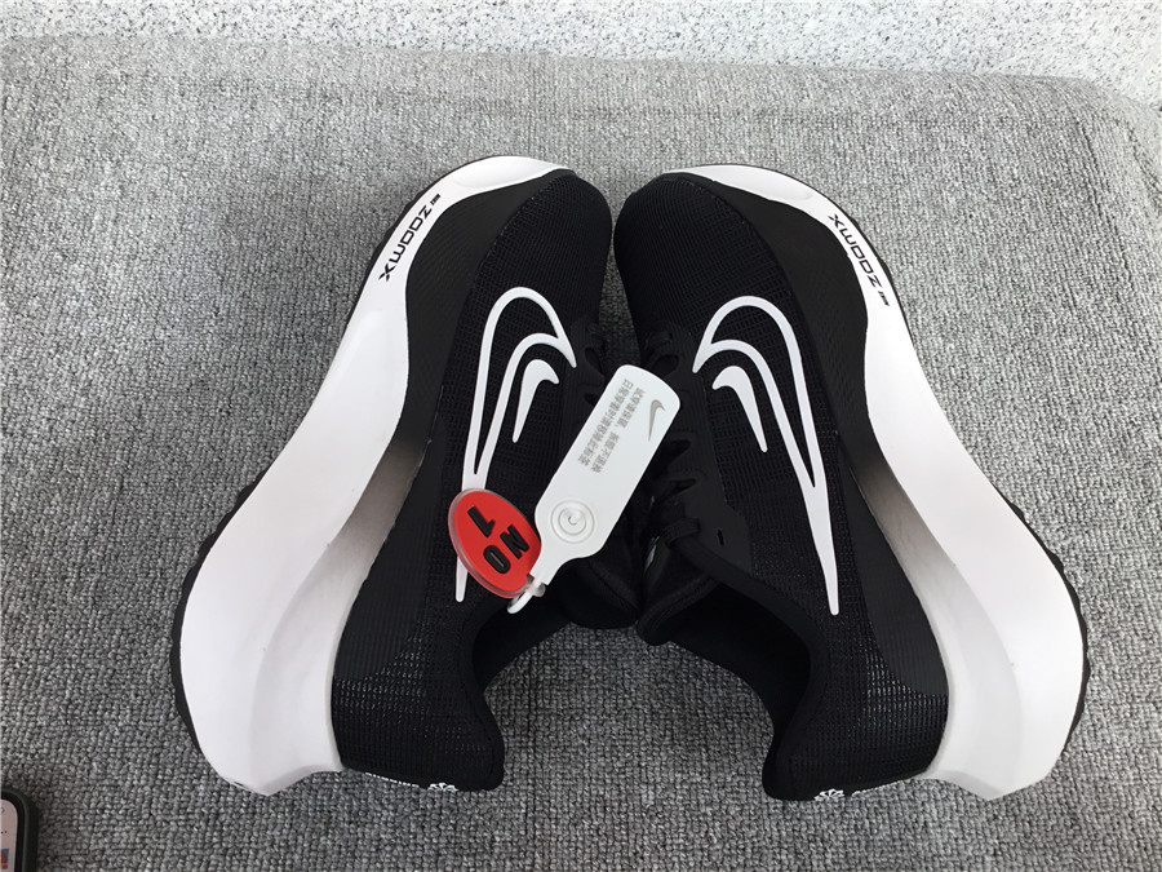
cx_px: 581
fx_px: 1041
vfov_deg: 45.4
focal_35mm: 31
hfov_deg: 58.4
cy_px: 436
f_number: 2.4
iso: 25
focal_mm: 3.3
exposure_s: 1/374
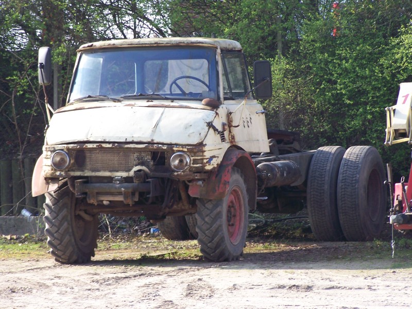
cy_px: 154
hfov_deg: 11.7
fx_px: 2011
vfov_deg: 8.8
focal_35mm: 169
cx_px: 206
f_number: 3.3
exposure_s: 1/160
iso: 64
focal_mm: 28
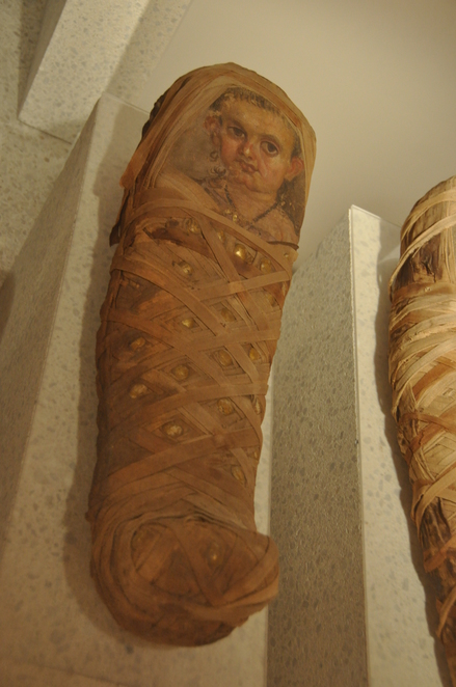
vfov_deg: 37.9
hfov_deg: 25.7
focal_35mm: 52
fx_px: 1001
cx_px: 228
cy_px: 344
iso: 1000
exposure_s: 1/15
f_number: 4.2
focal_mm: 35
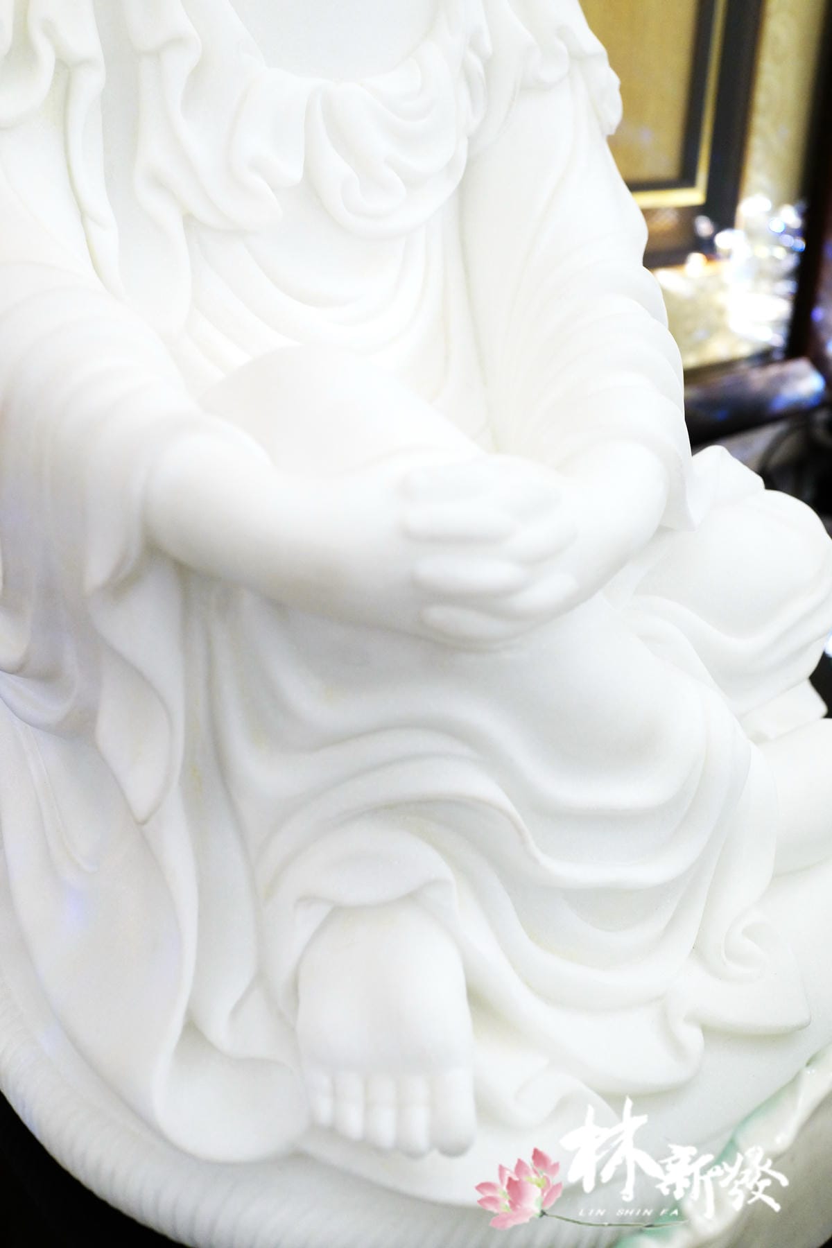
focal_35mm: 35
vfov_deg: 54.4
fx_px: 1213
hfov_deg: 37.9
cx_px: 416
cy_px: 624
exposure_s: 1/125
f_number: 6.3
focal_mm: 35
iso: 1600
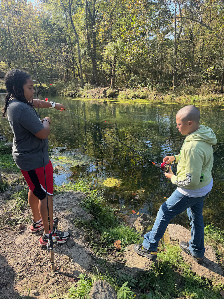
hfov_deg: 56.8
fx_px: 207
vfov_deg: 71.6
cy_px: 150
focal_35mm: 24
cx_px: 112
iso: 80
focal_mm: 6.76
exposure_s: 1/582
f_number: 1.78
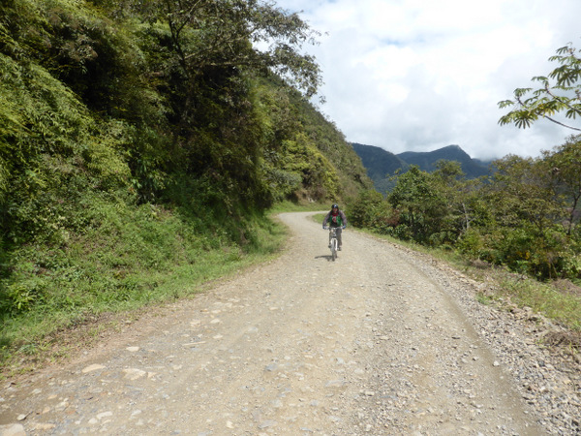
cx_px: 290
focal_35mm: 25
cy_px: 218
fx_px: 420
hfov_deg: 69.4
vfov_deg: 54.9
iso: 100
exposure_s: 1/1300
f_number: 3.3
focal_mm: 4.3
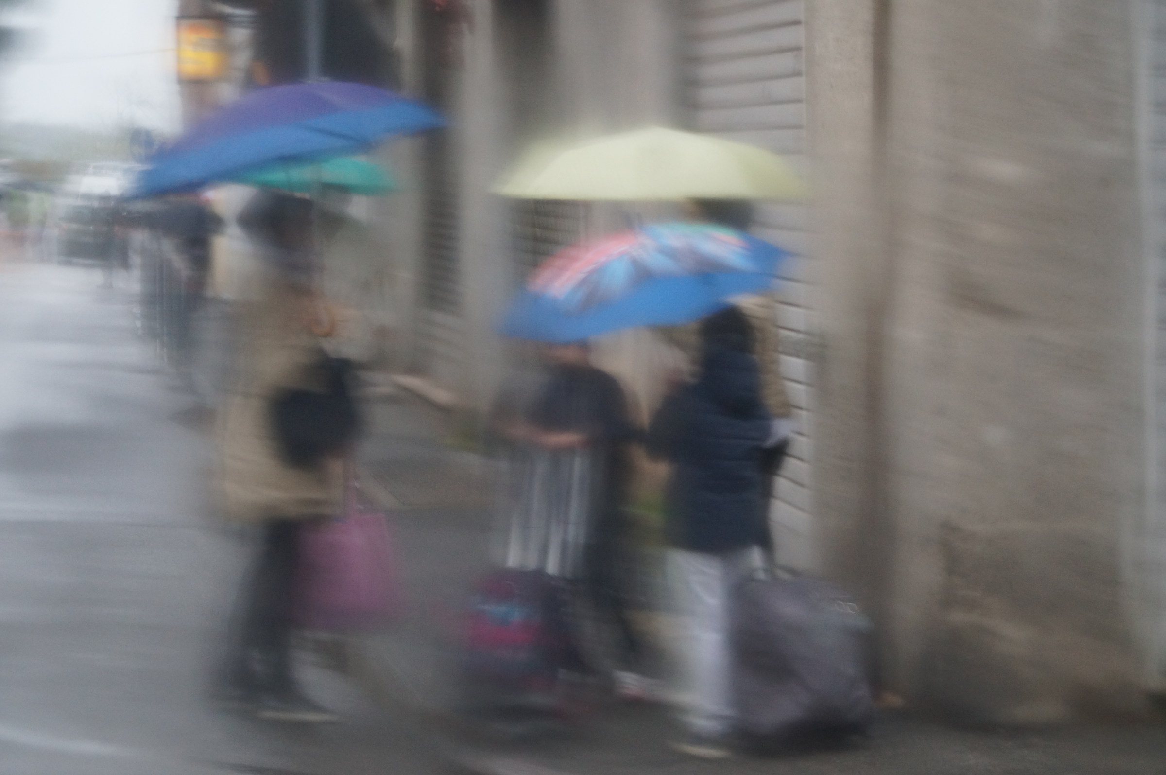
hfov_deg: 16.2
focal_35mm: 127
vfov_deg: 10.8
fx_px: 4108
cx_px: 583
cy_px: 388
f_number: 4
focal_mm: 85
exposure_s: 1/160
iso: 800
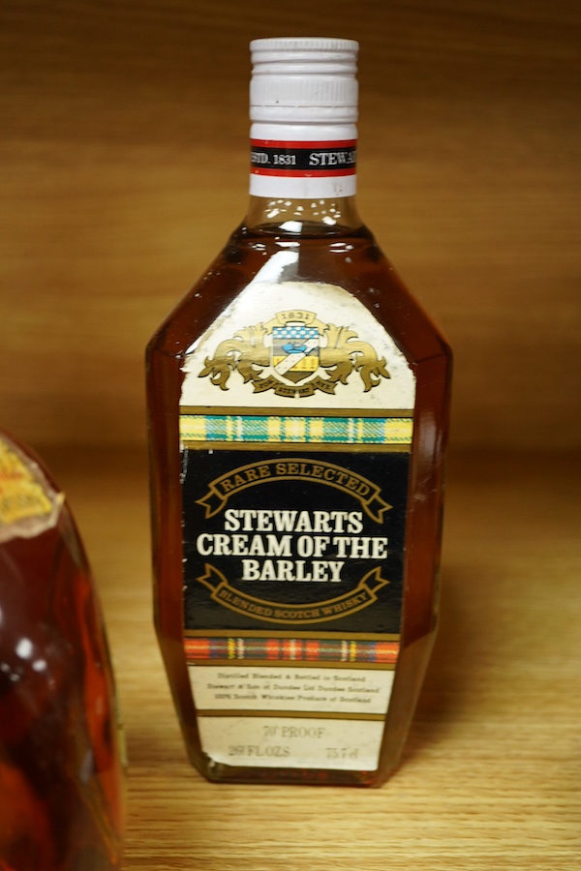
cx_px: 290
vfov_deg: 43.6
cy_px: 436
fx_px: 1089
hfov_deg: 29.9
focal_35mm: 45
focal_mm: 30
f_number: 4.5
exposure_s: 1/125
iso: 1250
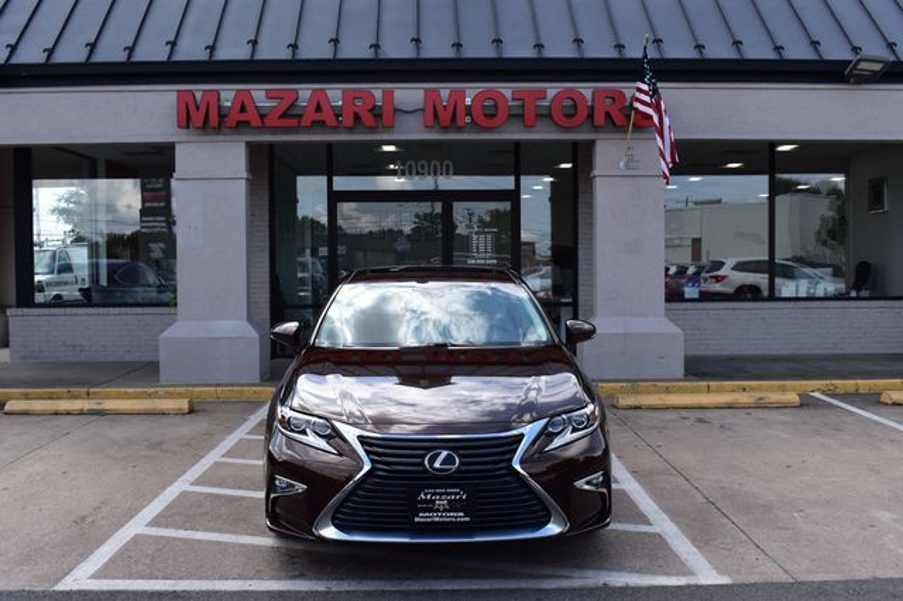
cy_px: 300
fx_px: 902
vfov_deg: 36.8
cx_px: 452
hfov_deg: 53.2
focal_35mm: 36
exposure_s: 1/400
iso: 400
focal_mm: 24
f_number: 11
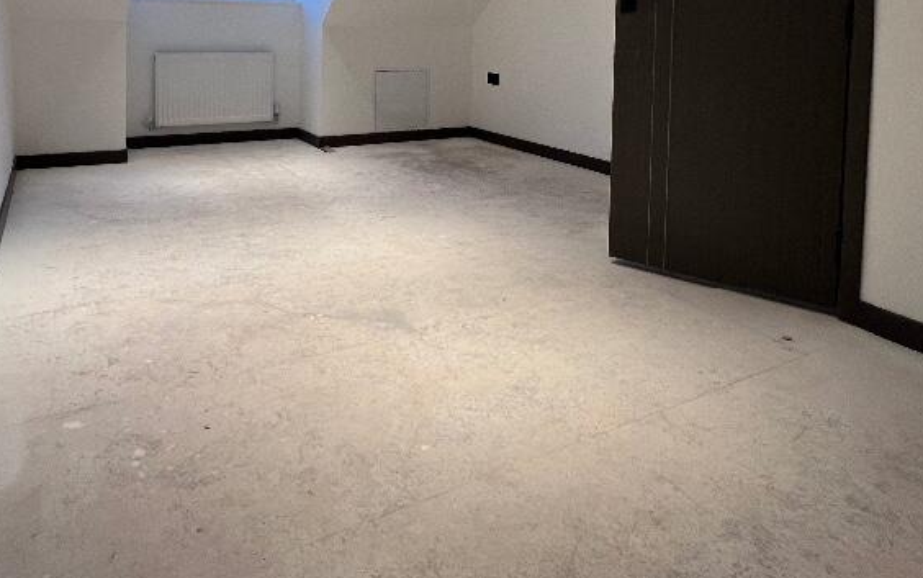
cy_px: 65
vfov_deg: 45.1
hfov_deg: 72.5
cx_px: 435
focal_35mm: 25
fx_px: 629
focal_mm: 1.57
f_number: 1.8
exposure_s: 1/100
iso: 160
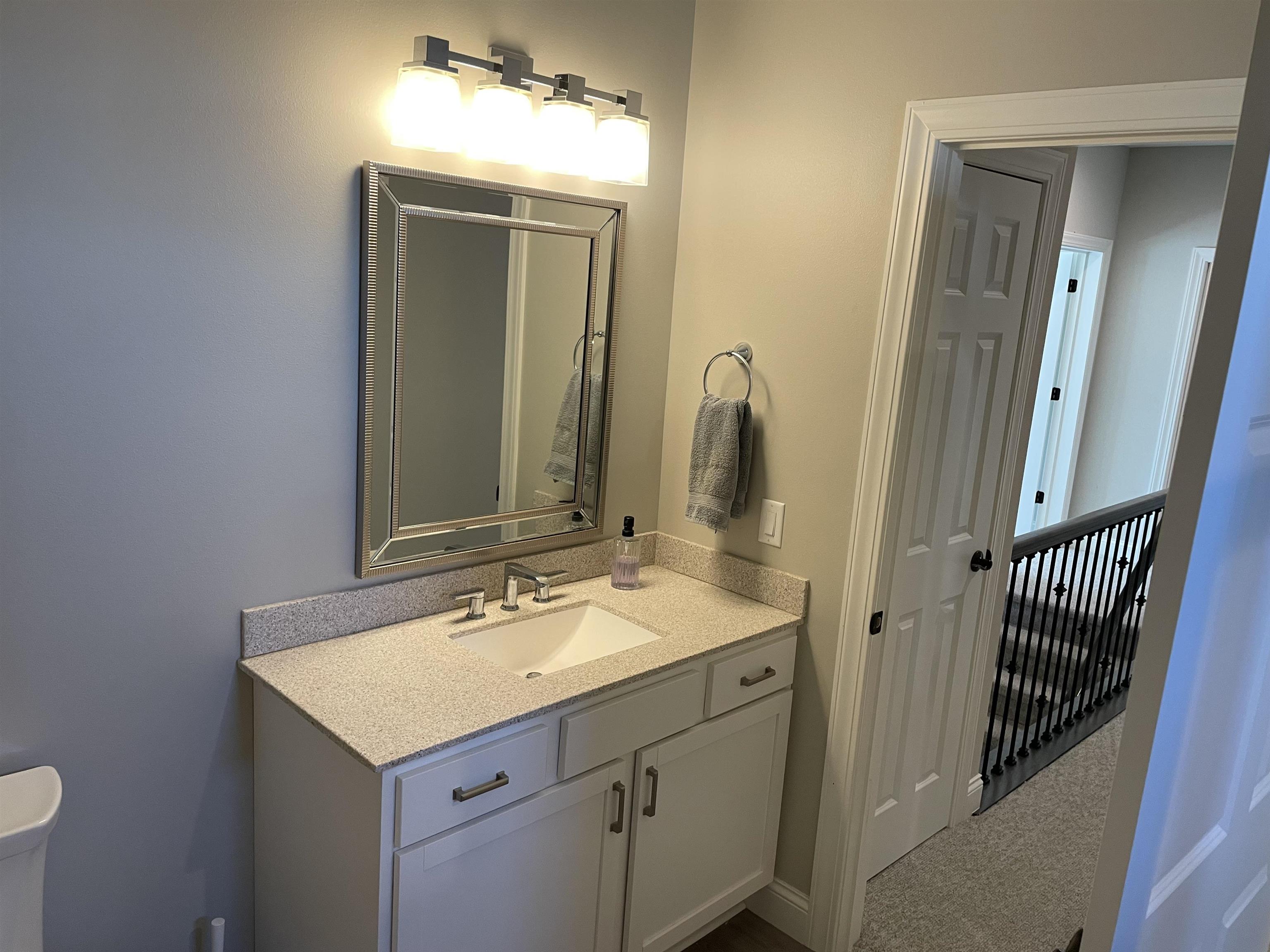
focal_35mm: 26
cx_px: 635
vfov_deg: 53.1
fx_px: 954
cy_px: 476
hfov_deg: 67.3
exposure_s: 1/60
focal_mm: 4.2
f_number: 1.6
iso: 100
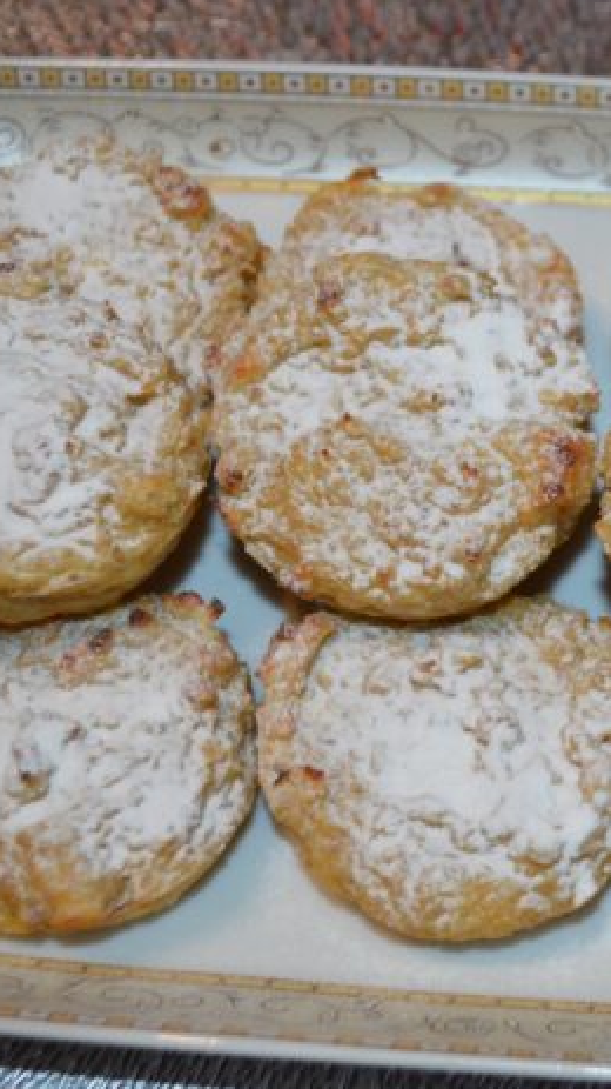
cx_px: 646
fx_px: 2192
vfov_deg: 27.9
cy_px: 544
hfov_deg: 15.5
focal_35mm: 76
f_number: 4.8
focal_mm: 32
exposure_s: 1/60
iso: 640
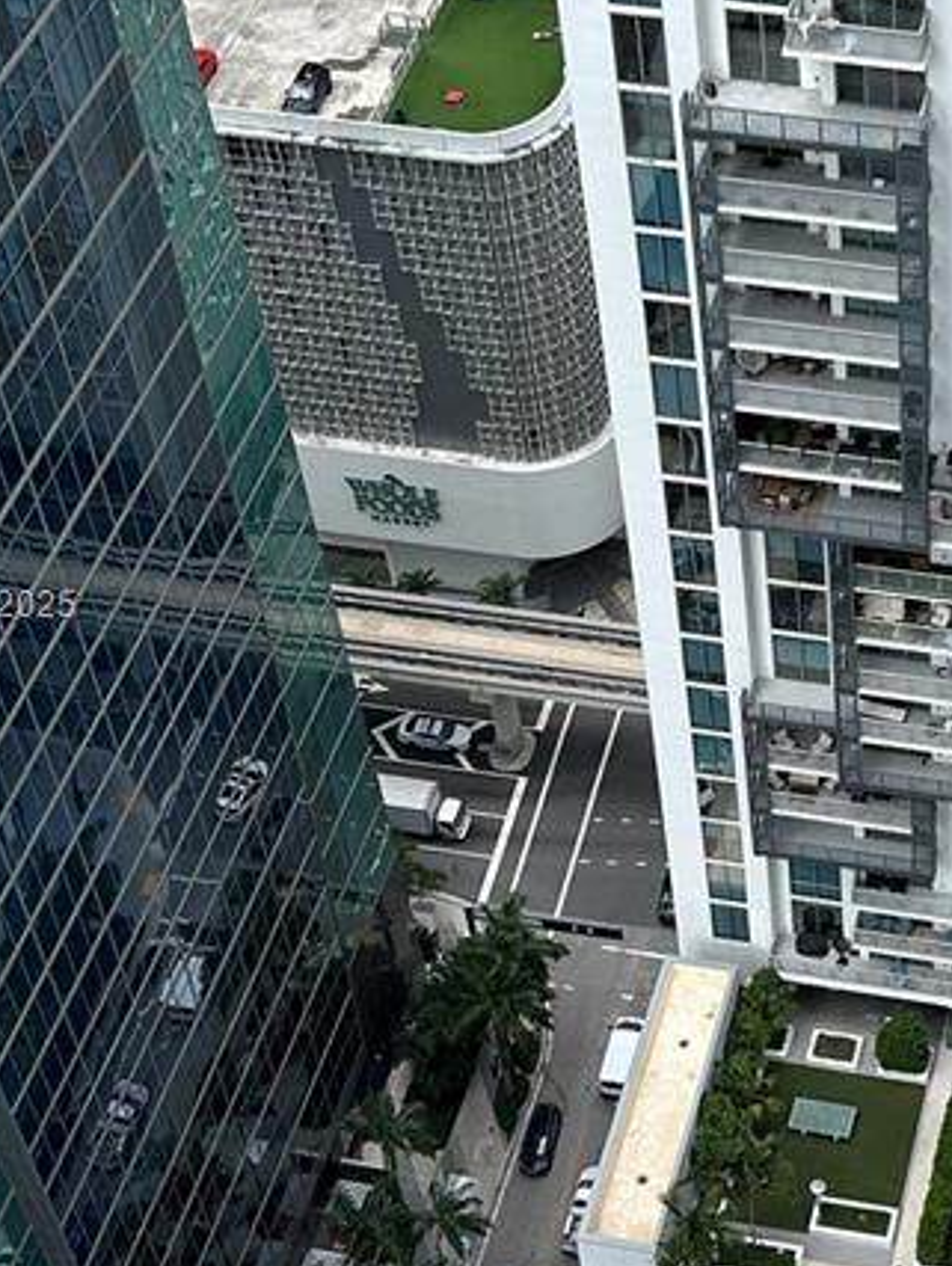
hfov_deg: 19.8
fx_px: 2673
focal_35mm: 73
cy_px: 608
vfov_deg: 26.7
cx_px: 869
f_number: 1.5
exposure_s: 1/887
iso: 50
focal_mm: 5.7
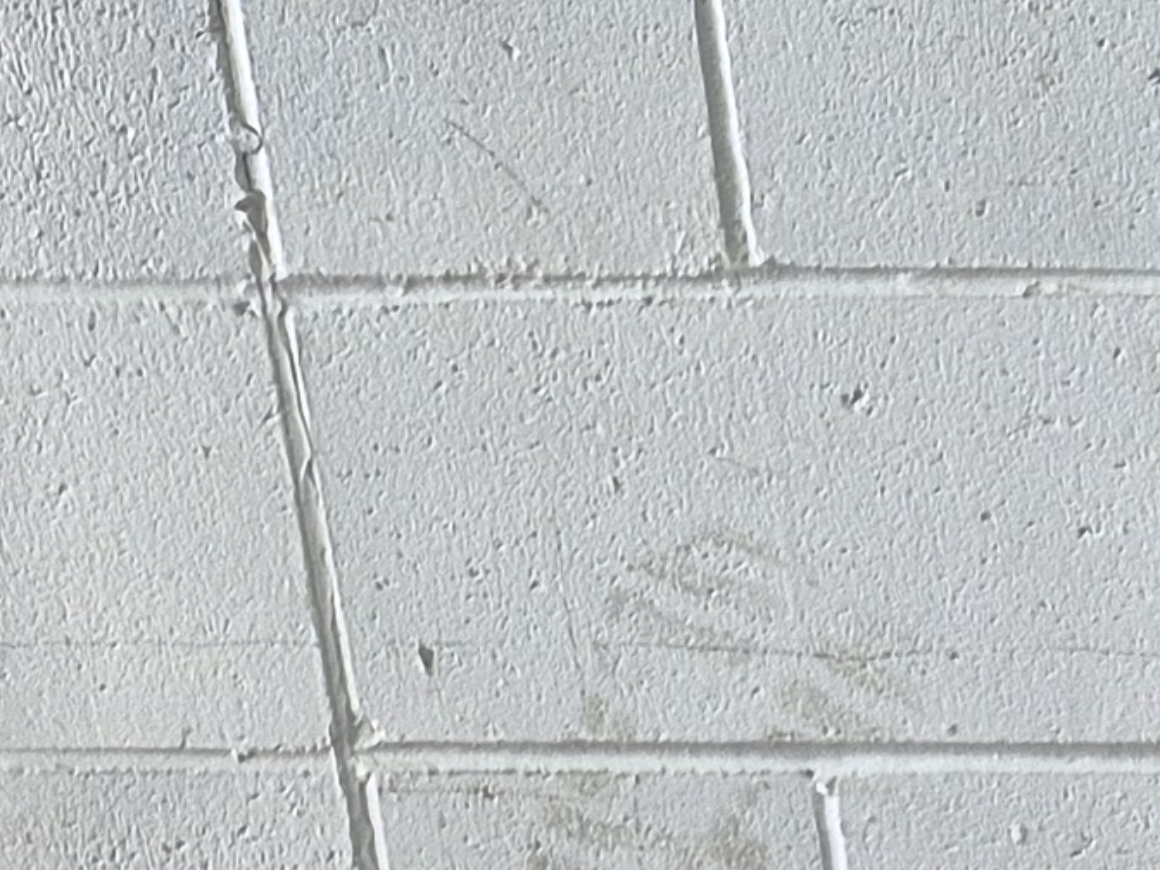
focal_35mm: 137
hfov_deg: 11.6
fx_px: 4591
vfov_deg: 10.0
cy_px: 1759
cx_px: 2879
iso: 160
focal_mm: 5.4
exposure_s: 1/120
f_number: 1.8
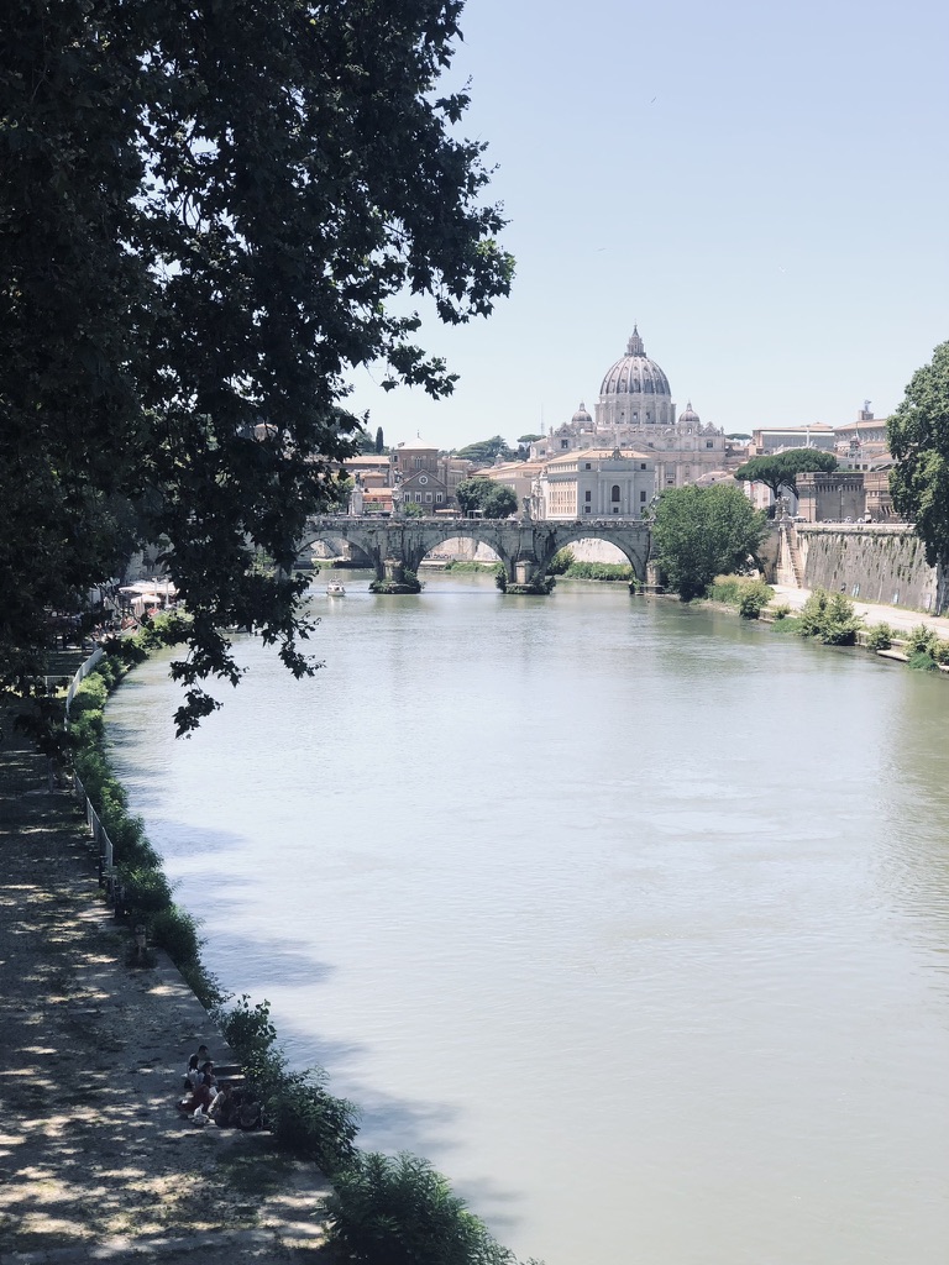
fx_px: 2084
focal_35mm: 57
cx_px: 474
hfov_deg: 25.7
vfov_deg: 33.8
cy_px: 632
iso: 20
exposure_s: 1/716
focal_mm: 6.6
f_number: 2.8
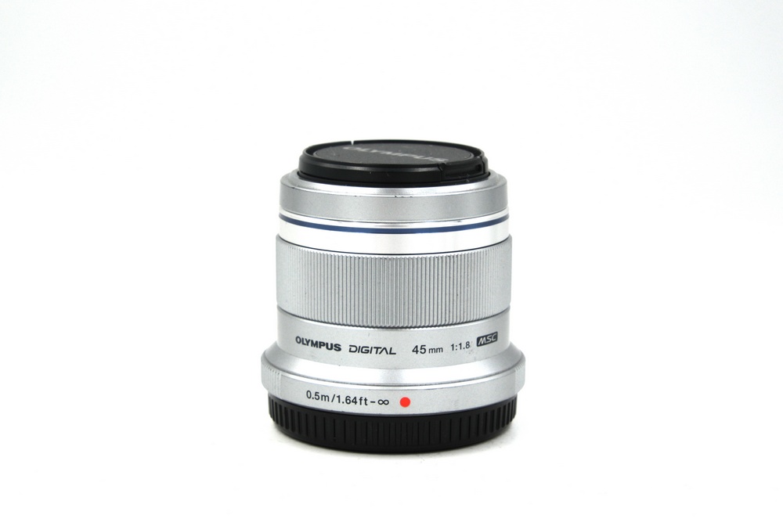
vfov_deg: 16.5
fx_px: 1805
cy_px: 261
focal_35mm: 83
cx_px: 392
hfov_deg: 24.5
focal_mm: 55
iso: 400
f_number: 14
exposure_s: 1/125
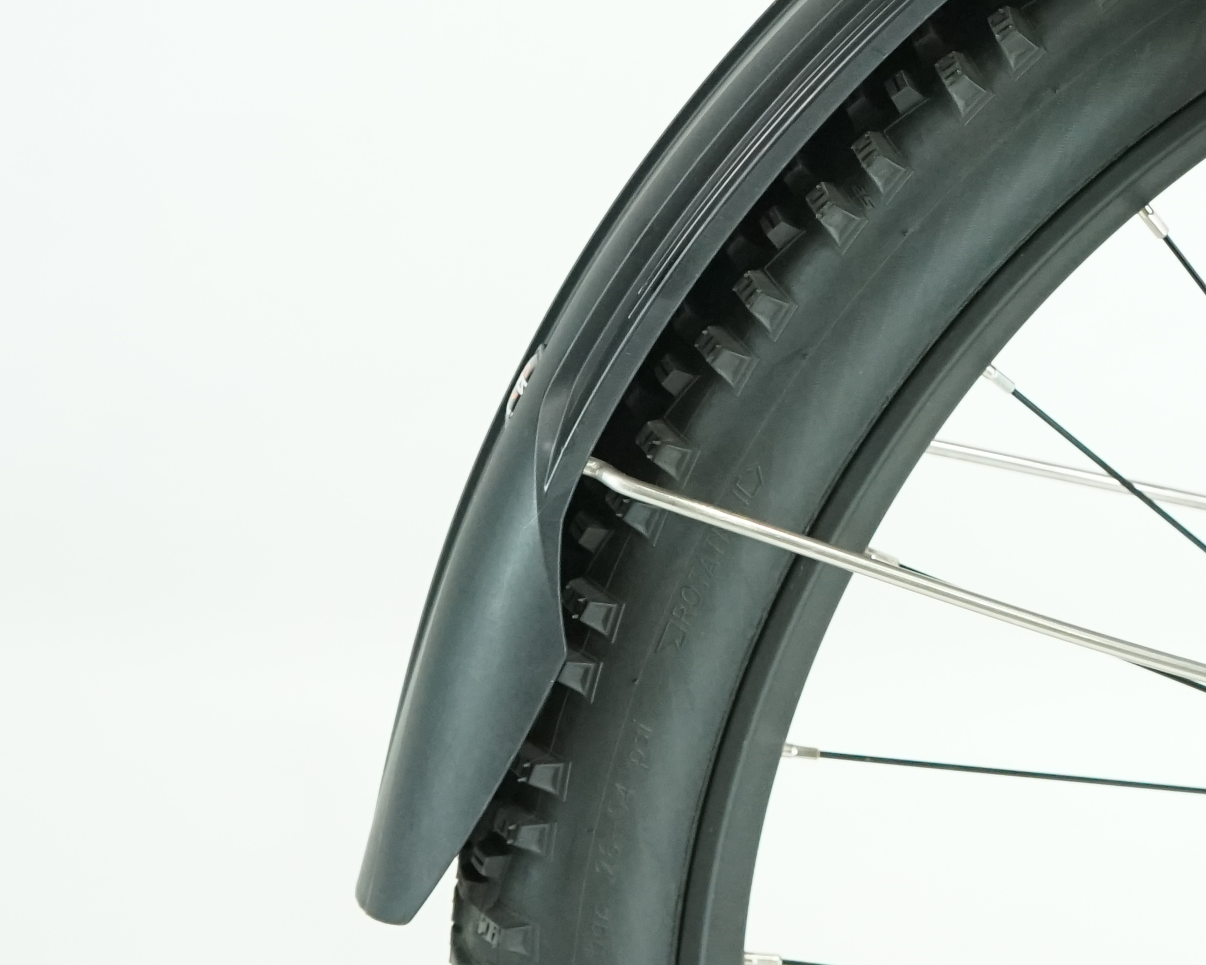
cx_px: 1361
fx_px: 4177
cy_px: 114
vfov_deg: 13.1
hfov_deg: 15.9
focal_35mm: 117
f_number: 5
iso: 2500
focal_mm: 41
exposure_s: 1/200
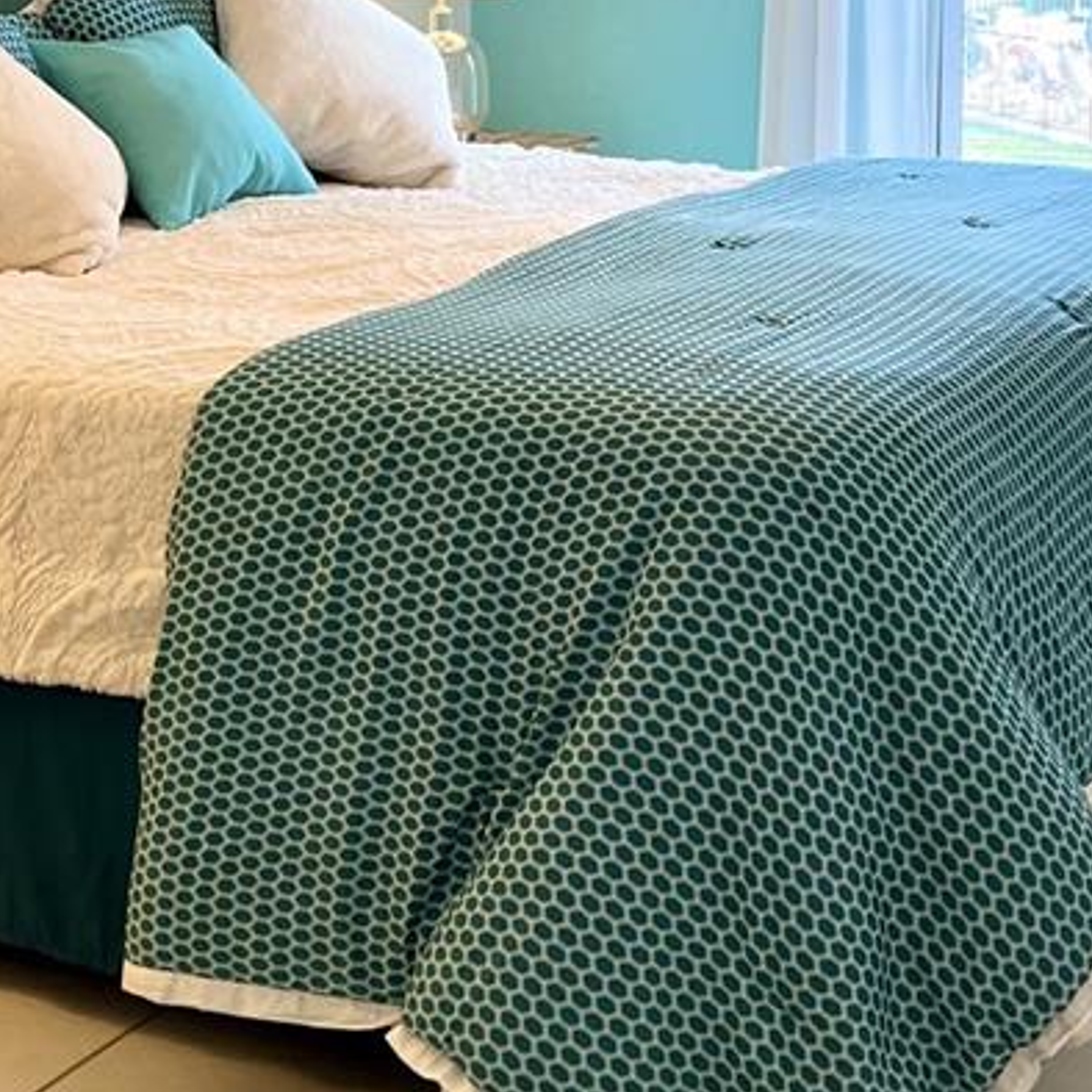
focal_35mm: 70
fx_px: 2498
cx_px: 662
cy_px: 233
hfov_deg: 24.6
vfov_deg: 24.3
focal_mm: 5.7
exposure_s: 1/120
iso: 80
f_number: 1.5
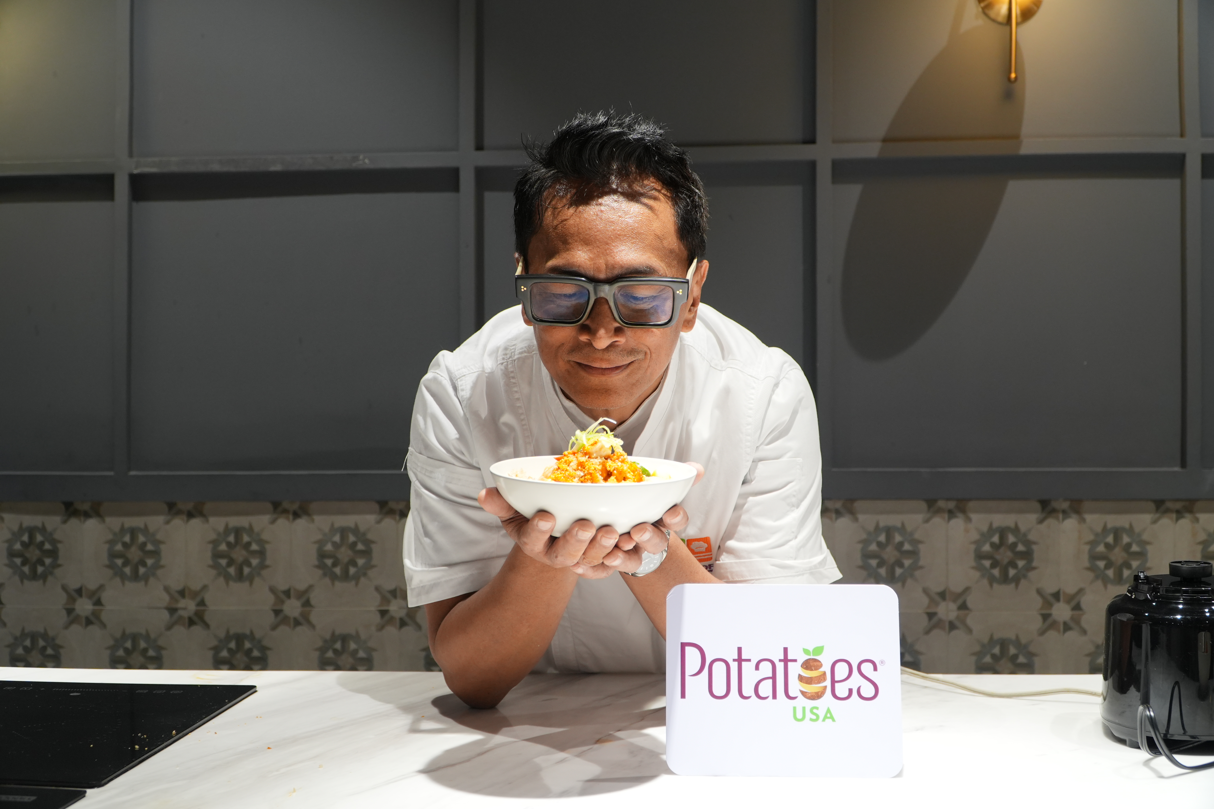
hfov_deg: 51.3
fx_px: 1264
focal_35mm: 38
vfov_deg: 35.5
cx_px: 607
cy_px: 404
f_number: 4
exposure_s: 1/40
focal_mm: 25
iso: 400
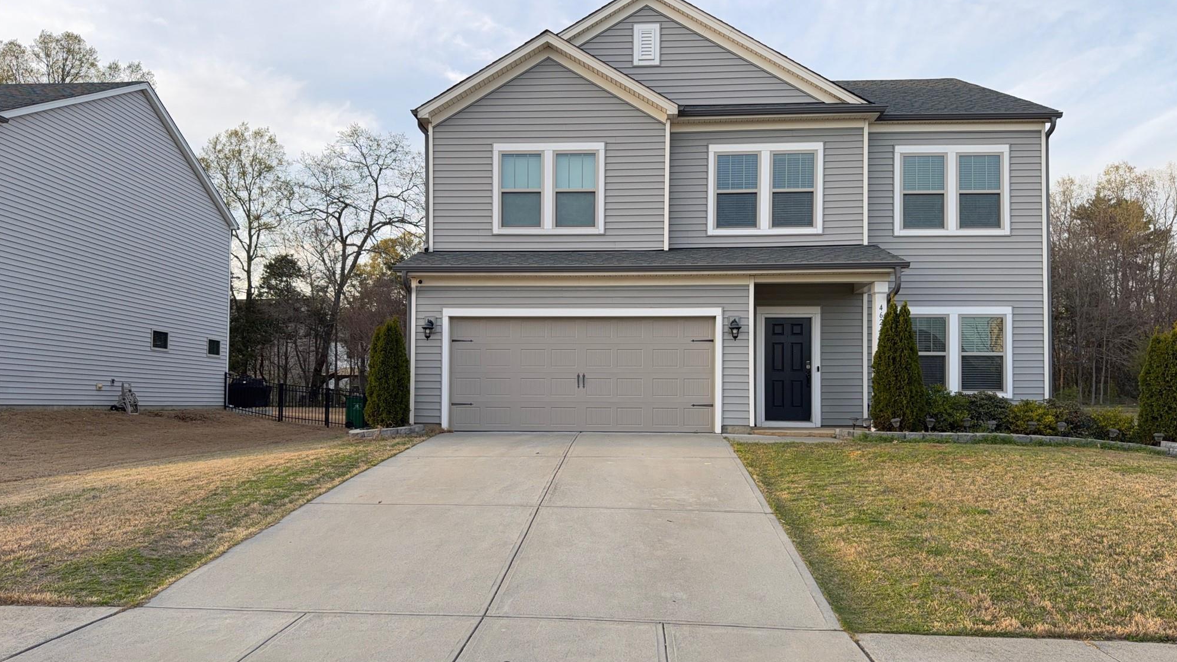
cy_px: 383
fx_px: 843
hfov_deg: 69.8
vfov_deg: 42.8
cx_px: 605
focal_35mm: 27
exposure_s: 1/622
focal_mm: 6.76
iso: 80
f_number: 1.78
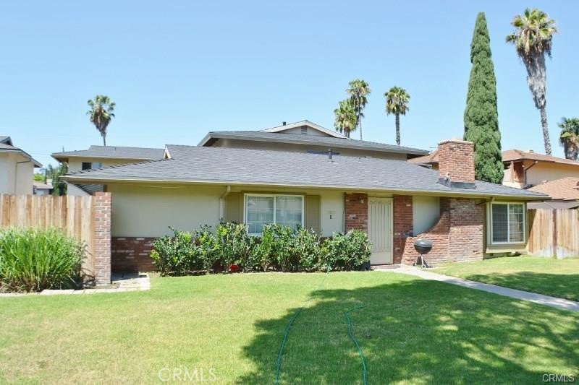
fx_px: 531
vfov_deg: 40.0
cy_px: 192
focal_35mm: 33
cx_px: 290
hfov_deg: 57.2
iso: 100
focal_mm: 22
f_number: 7.1
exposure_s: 1/200
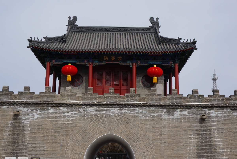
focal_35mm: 58
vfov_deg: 23.2
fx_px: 385
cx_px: 118
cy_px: 80
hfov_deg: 34.2
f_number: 13
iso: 100
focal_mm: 39
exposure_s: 1/125
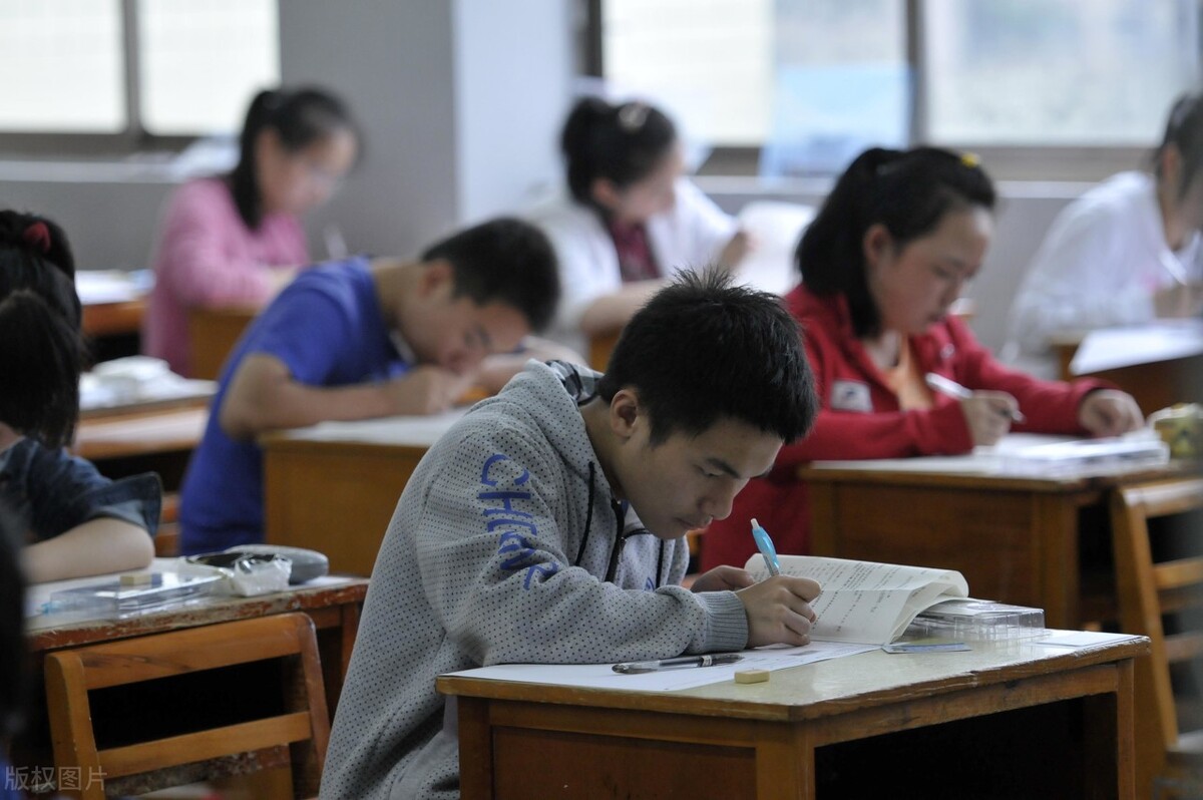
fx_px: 6110
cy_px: 400
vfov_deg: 7.5
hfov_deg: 11.2
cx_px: 602
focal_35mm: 183
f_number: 2.8
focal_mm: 122
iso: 1000
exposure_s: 1/200
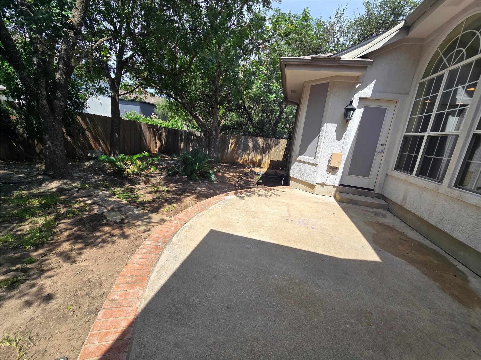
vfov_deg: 89.9
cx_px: 240
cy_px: 180
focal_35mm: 13
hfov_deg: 106.2
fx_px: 181
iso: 50
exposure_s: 1/1576
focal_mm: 2.2
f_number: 2.2
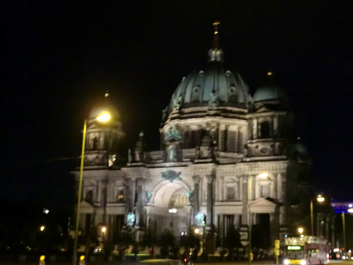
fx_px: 520
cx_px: 176
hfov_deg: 37.5
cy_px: 132
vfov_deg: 28.6
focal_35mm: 51
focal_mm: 9.4
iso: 1600
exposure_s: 1/8
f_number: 3.8
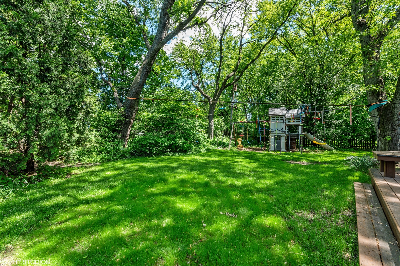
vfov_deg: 77.3
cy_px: 133
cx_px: 200
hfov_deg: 100.4
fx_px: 167
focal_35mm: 15
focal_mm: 15
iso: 100
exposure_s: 1/25
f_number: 11
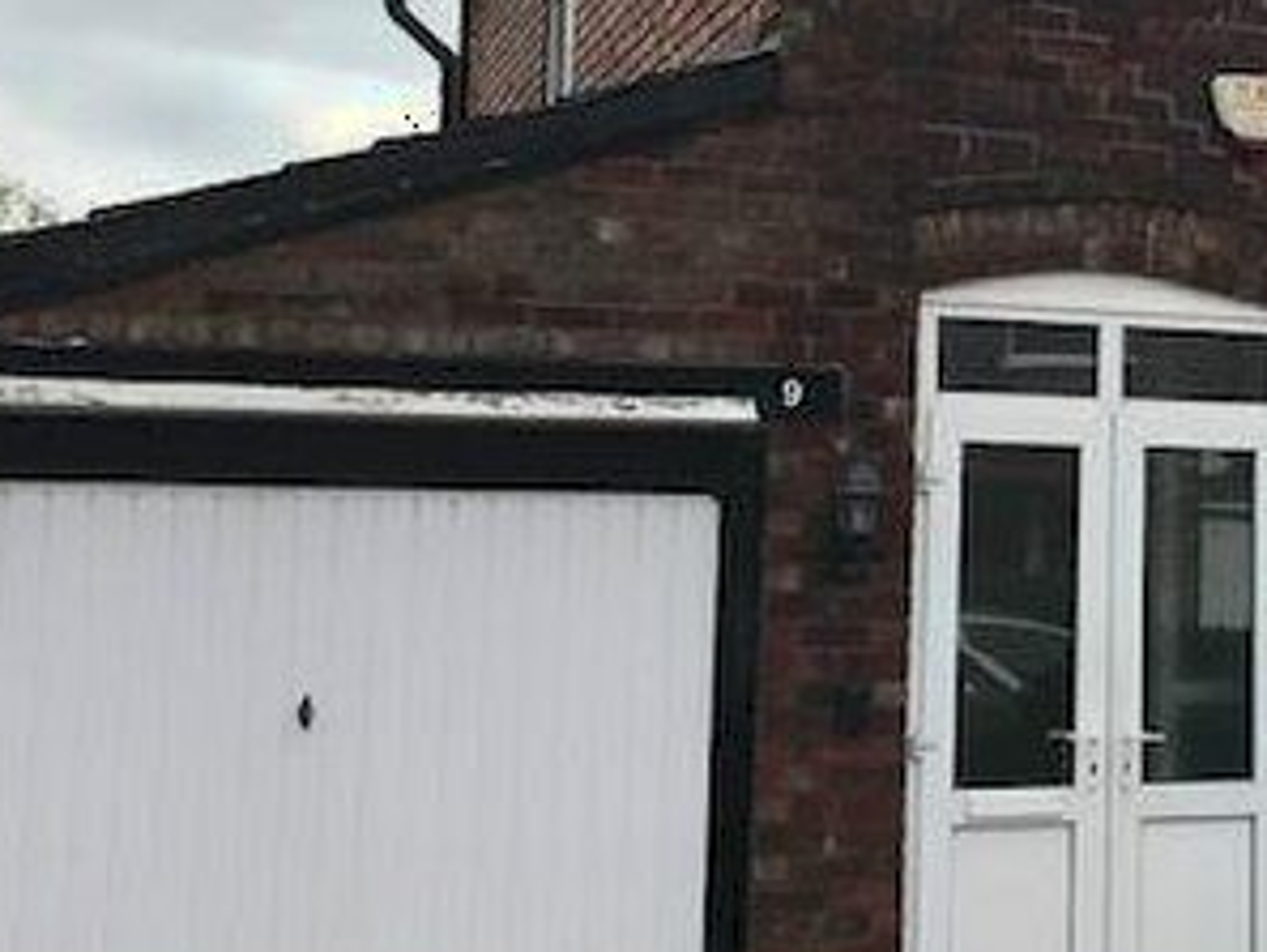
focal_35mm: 66
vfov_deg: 22.1
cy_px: 284
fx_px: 2417
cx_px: 1190
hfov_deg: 28.0
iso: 20
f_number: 1.8
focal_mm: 3.99
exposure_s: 1/2740
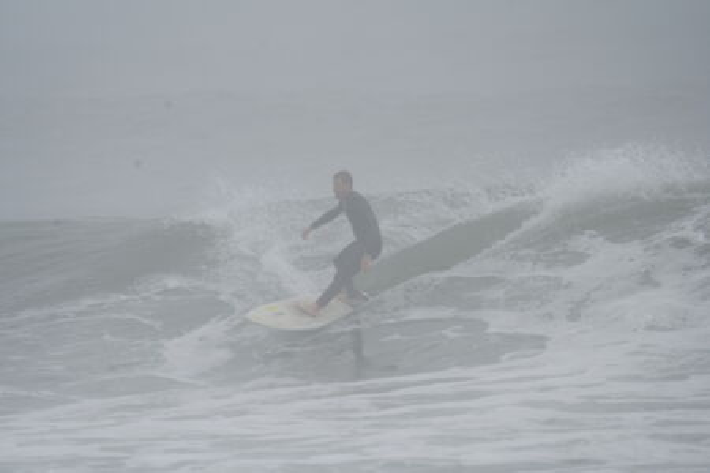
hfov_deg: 3.4
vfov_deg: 2.3
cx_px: 355
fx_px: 11832
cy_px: 236
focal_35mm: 600
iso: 100
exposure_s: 1/500
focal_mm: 600
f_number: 7.1
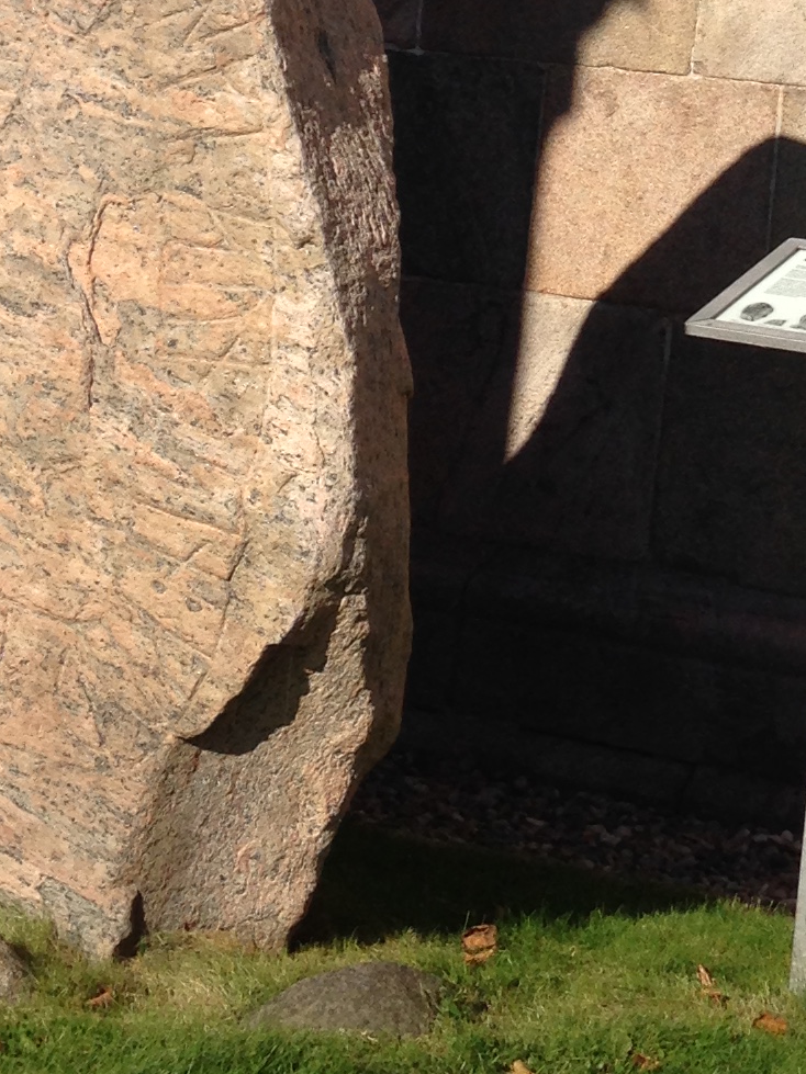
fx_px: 3416
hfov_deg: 13.4
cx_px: 703
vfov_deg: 17.2
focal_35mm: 110
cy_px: -171
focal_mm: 4.12
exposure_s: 1/2008
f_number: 2.4
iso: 50
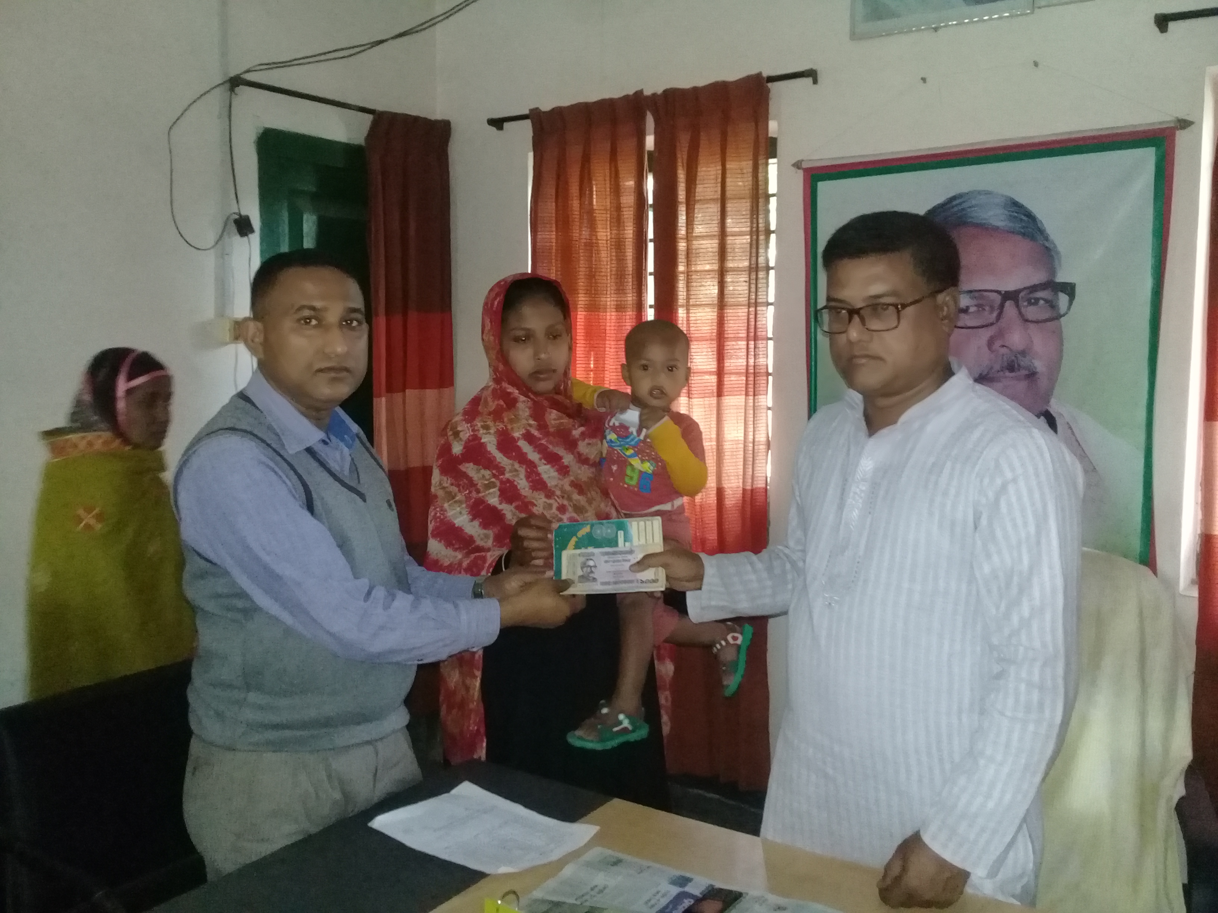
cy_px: 456
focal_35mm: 31
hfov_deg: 58.4
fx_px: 1091
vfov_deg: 45.4
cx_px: 609
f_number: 2.2
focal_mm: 3.3
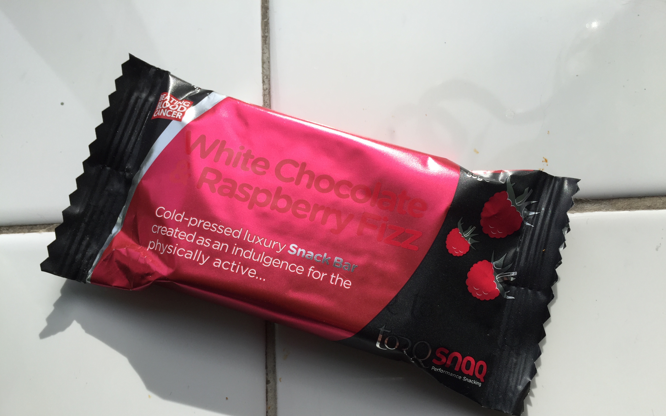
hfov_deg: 61.2
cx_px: 331
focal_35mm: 31
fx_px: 563
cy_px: 249
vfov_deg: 40.4
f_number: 2.2
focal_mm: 4.15
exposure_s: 1/942
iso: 32
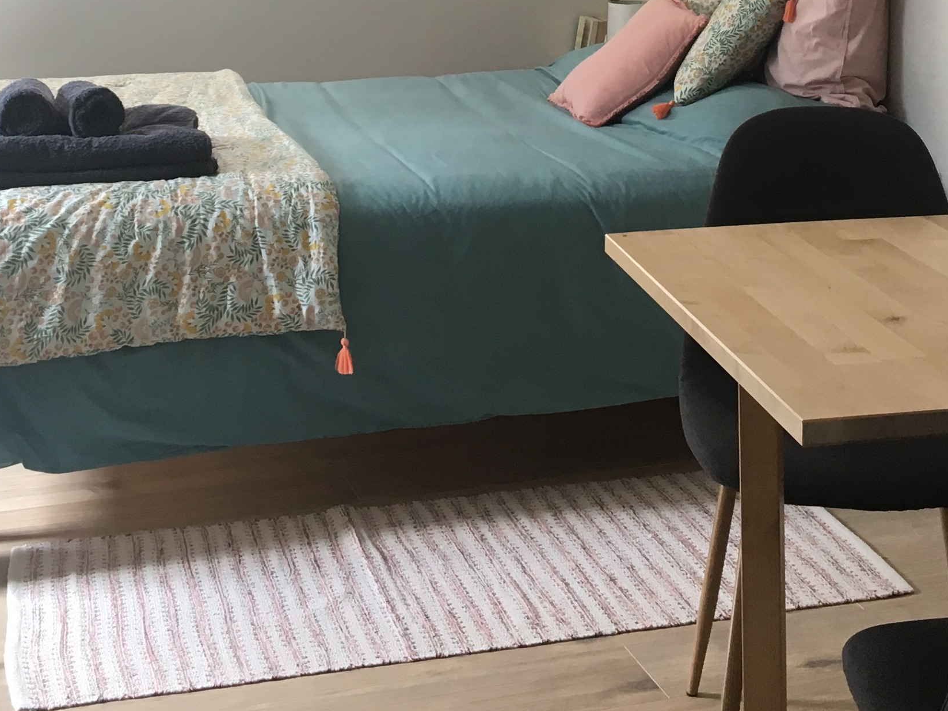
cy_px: -81
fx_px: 1944
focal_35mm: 71
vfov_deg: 19.8
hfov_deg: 27.3
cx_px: 564
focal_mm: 4.15
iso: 80
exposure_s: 1/33
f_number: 2.2
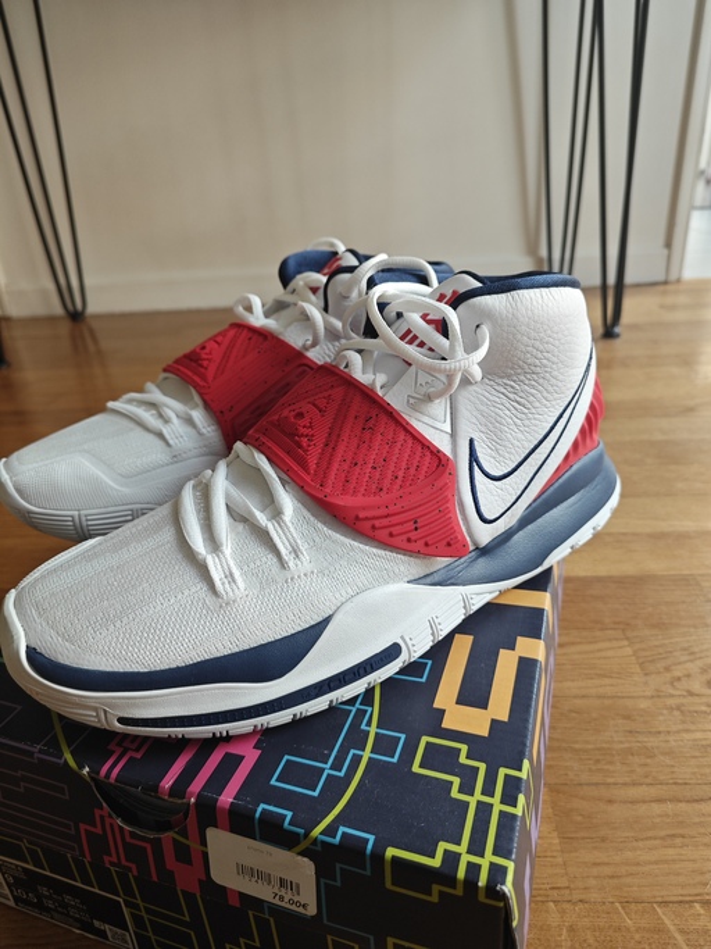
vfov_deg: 73.9
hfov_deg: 58.9
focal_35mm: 23
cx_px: 356
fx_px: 630
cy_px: 474
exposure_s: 1/100
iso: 200
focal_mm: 5.43
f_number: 1.8
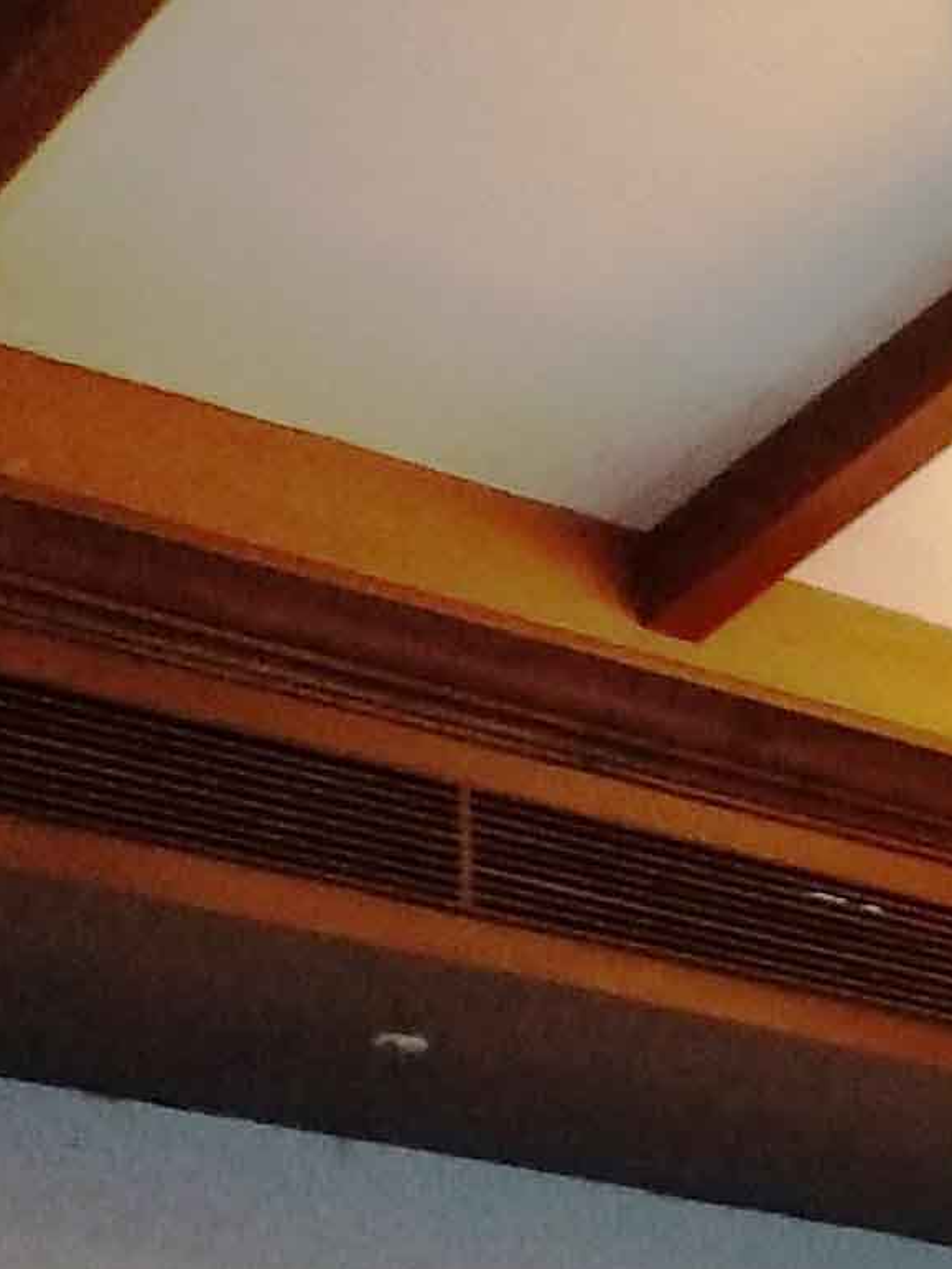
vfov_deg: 13.3
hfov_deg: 9.0
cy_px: 2231
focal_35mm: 135
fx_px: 4948
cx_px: 2813
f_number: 2.2
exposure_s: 1/25
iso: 500
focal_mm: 3.81
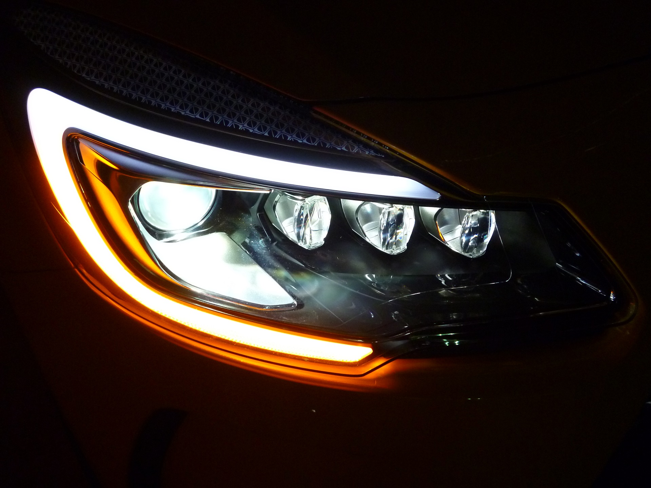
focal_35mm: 36
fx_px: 677
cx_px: 326
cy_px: 244
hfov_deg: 51.4
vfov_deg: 39.7
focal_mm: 6.4
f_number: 3.5
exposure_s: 1/60
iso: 400
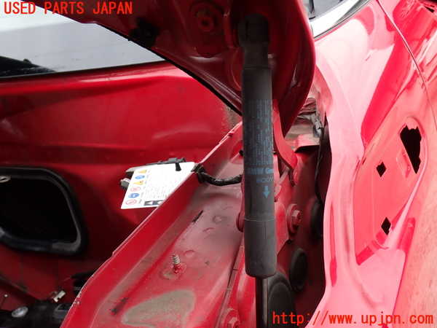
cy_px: 164
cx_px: 218
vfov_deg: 32.9
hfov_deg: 42.9
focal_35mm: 44
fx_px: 555
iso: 100
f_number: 2.9
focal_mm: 7.84
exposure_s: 1/100
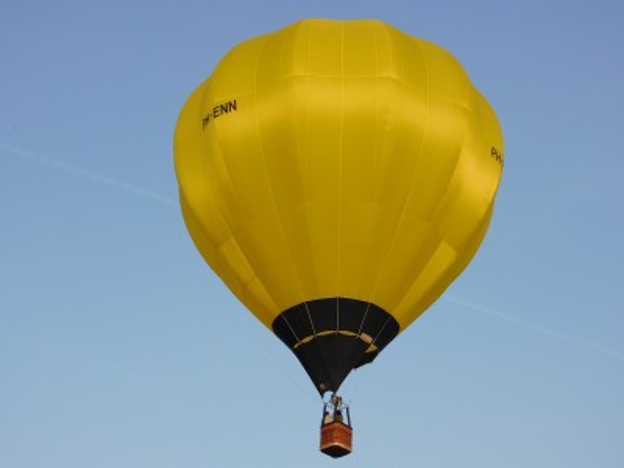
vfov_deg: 21.0
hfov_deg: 27.8
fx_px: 1262
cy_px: 234
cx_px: 312
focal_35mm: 70
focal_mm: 12.5
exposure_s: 1/800
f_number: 4.5
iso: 125
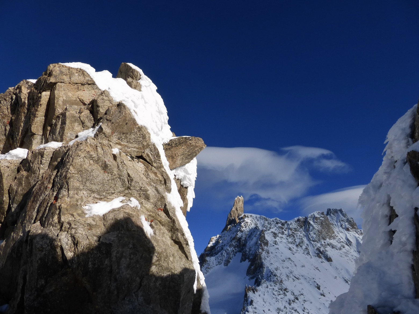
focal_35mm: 25
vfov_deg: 54.9
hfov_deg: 69.4
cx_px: 210
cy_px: 157
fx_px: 303
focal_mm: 4.3
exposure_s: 1/1300
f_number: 4
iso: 100
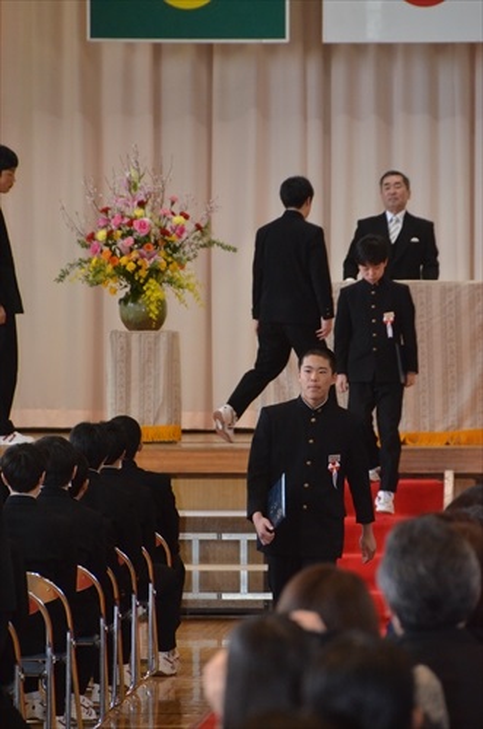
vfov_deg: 6.9
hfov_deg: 4.6
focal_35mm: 300
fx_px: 6067
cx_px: 242
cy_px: 364
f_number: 5.6
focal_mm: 200
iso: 3200
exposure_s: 1/200
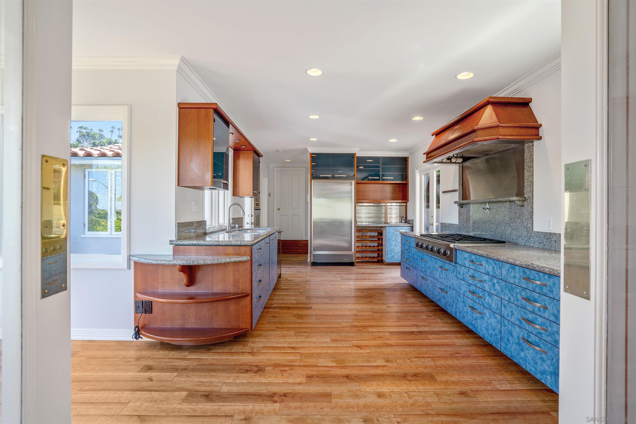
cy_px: 212
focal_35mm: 17
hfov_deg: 93.3
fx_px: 300
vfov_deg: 70.5
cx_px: 318
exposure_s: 1/30
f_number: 7.1
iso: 125
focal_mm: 17
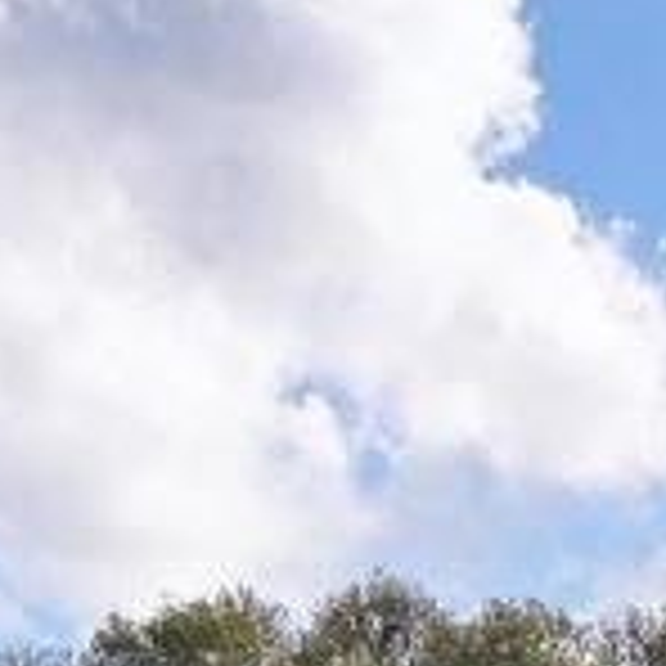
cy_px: 1426
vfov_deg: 11.6
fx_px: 2873
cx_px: 1030
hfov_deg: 12.5
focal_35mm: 132
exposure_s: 1/1576
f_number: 1.7
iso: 12
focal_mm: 6.3
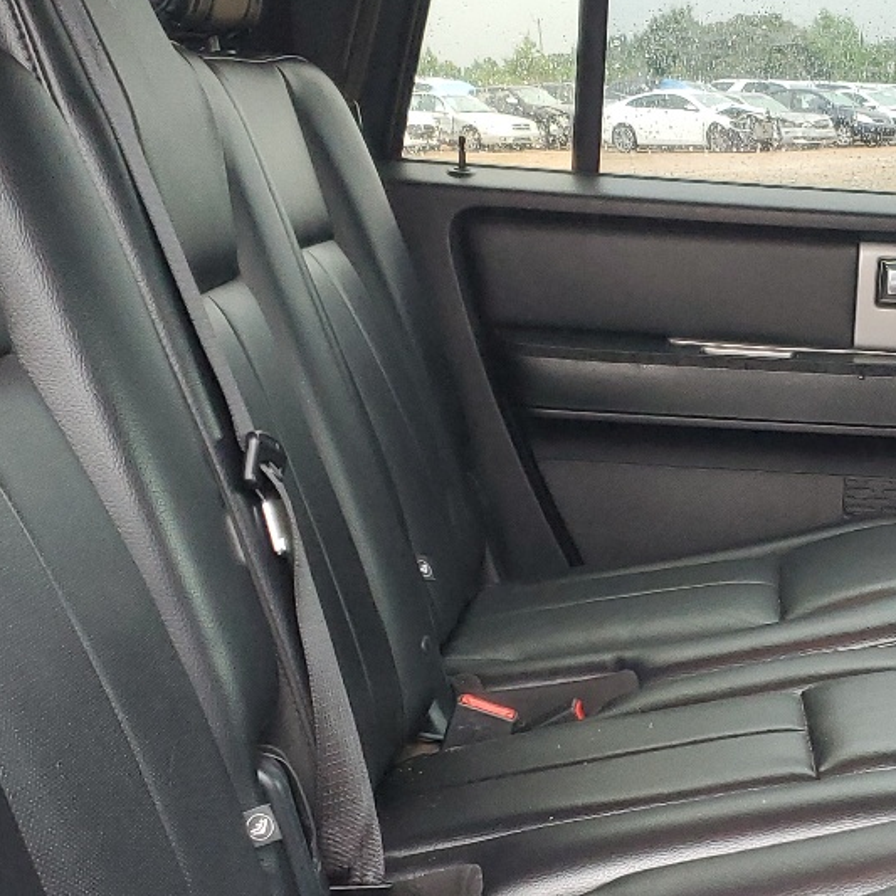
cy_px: 587
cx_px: 844
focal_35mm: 69
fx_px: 2021
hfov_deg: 24.1
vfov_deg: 24.9
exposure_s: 1/60.2
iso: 178
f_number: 1.5
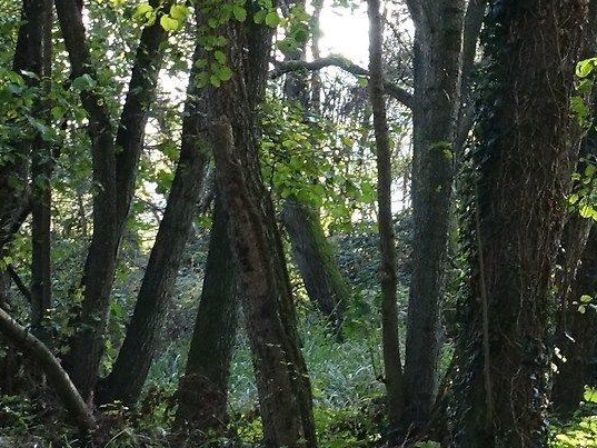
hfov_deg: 12.2
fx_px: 2519
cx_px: 1151
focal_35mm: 146
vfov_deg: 10.2
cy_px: 241
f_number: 8
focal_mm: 12.33
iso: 500
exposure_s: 1/50
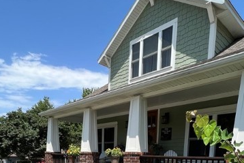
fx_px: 197
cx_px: 107
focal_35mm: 29
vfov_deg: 37.2
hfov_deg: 63.4
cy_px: 182
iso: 32
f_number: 1.8
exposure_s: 1/758
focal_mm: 1.57
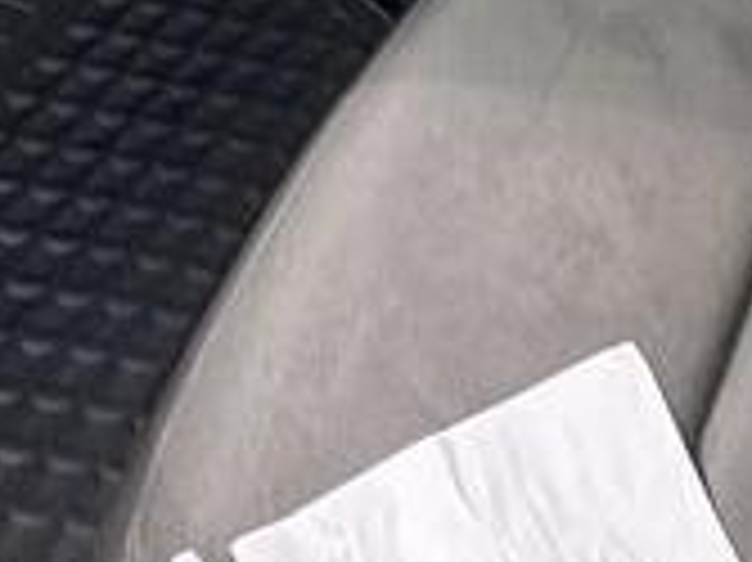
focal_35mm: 75
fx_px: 1628
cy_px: -917
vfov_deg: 12.9
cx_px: 419
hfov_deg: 26.0
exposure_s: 1/153
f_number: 2.2
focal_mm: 2.22
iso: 64
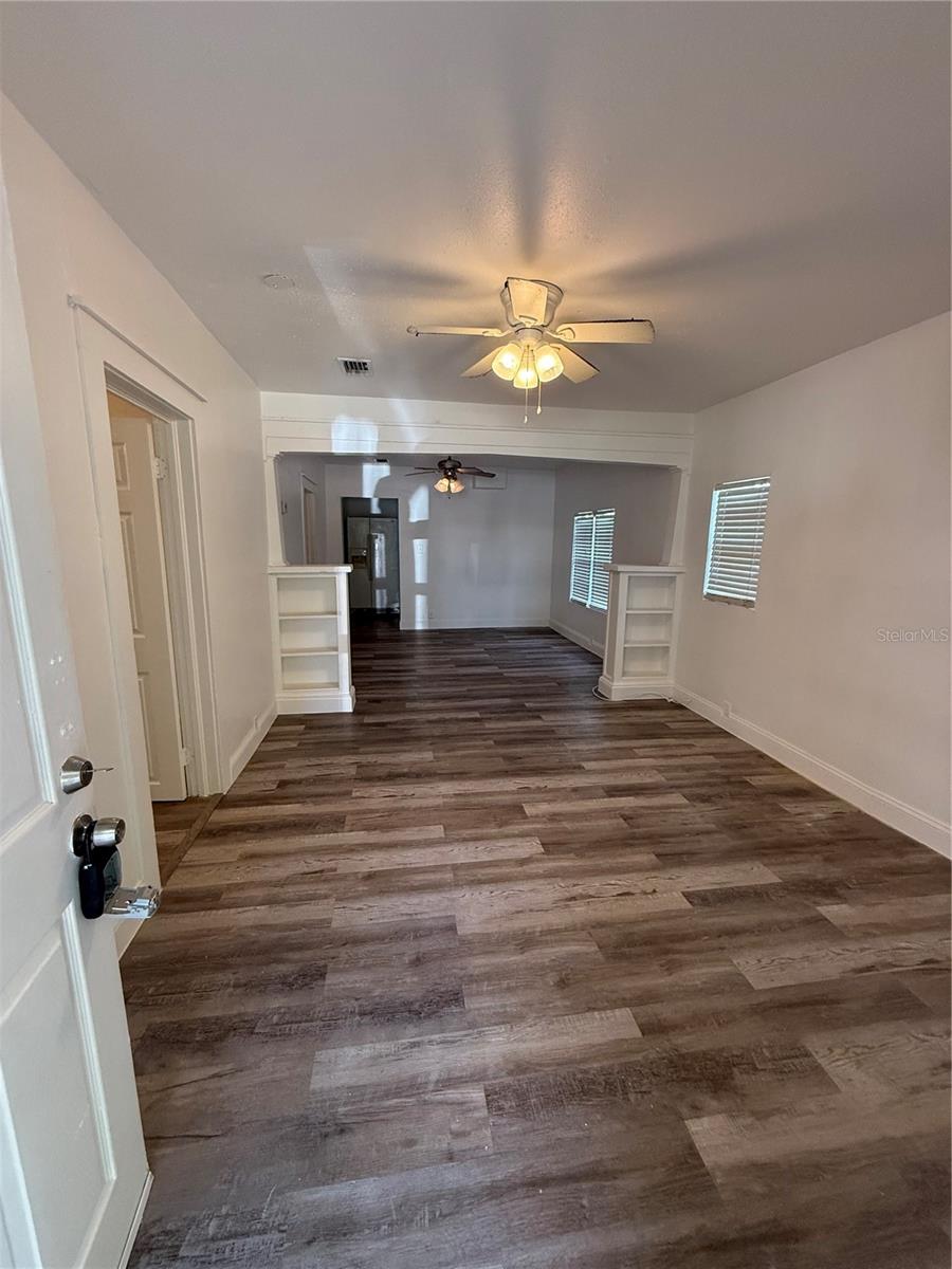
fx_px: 513
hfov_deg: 85.7
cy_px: 634
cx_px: 476
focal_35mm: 14
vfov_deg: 102.1
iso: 250
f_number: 2.2
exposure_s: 1/120
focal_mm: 2.22
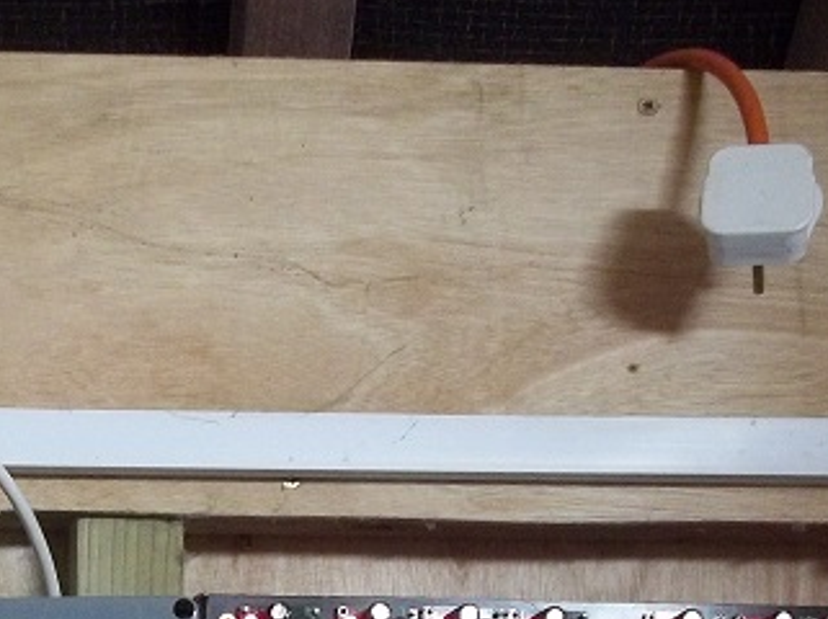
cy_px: 807
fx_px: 2557
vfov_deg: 13.3
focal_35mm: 107
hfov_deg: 17.9
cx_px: -31
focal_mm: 5.7
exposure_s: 1/20
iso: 160
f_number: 2.9
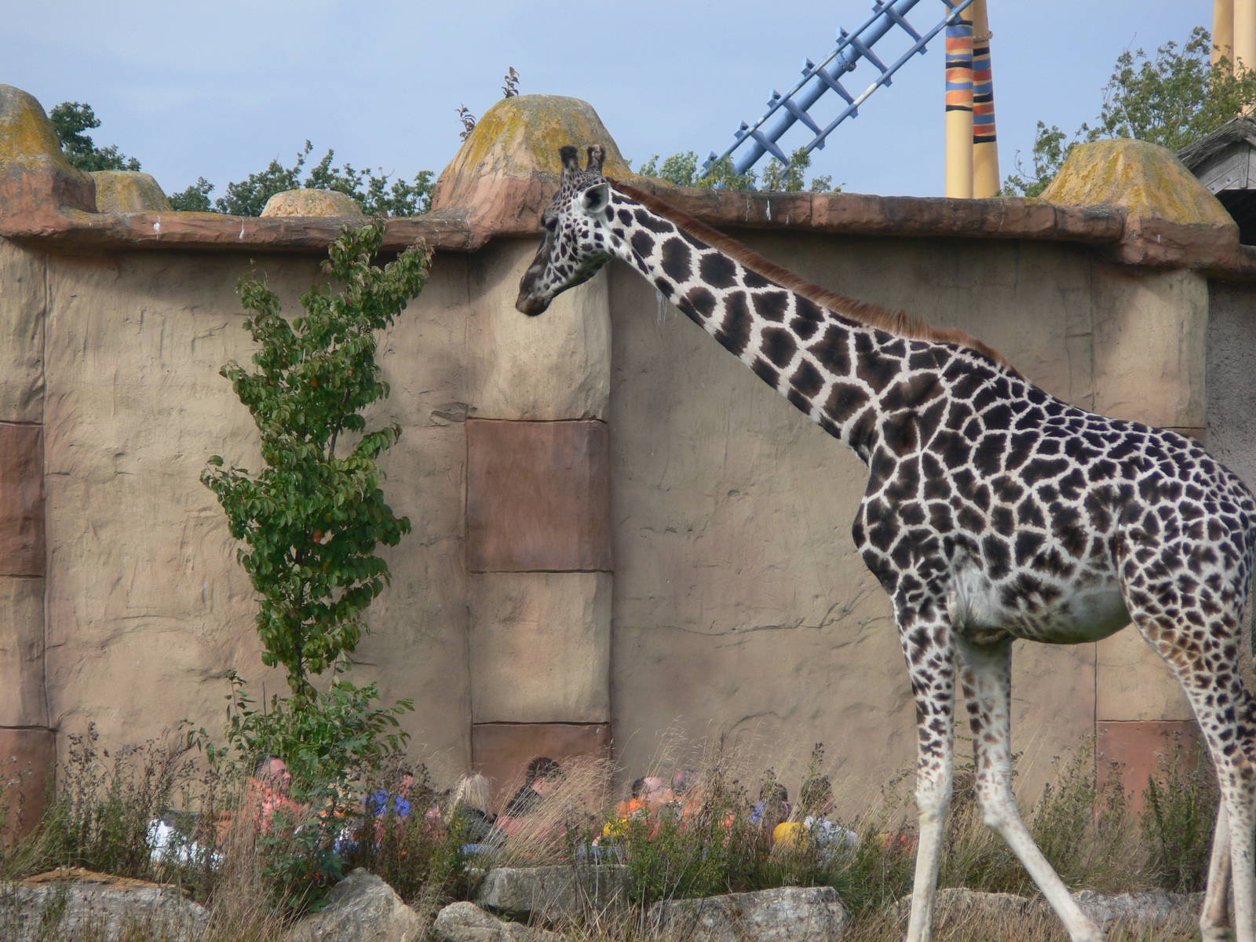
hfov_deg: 4.8
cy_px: 471
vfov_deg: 3.6
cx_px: 628
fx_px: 15058
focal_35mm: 415
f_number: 5.6
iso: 80
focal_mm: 87.7
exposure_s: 1/320
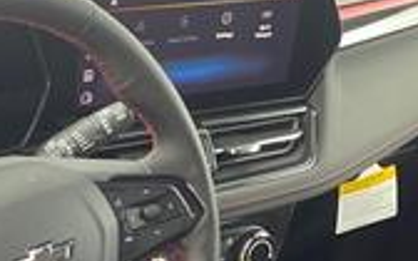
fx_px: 1196
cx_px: 264
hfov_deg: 19.8
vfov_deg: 12.0
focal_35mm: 105
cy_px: 360
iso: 320
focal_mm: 4.2
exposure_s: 1/60
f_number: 1.6
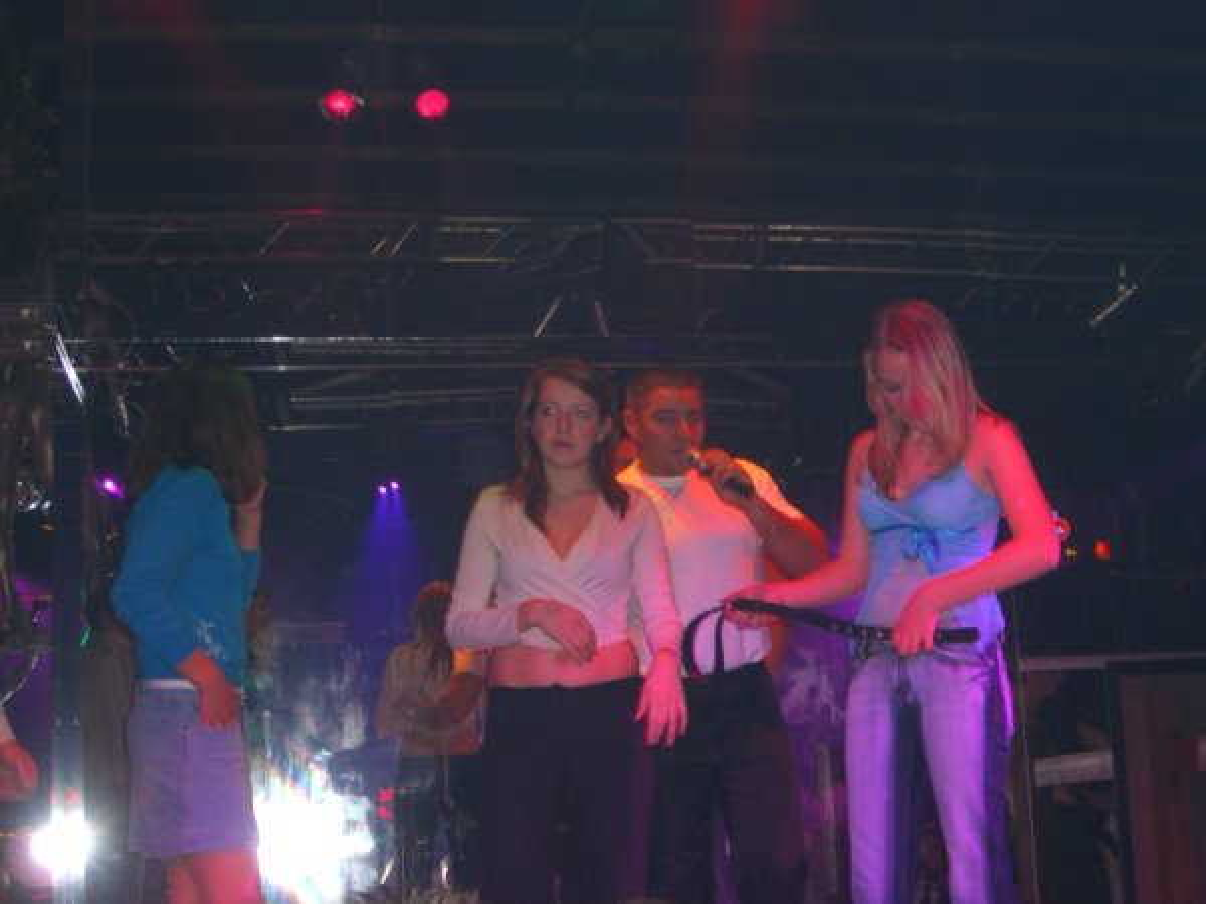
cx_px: 603
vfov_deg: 25.7
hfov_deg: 33.8
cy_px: 452
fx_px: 1986
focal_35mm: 57
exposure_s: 1/60
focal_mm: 11.8
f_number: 3.6
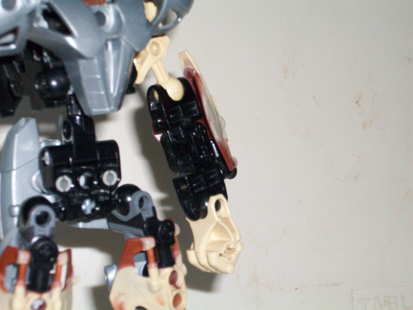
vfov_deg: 18.0
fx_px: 978
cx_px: 206
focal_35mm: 82
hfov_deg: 23.8
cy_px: 155
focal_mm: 13.7
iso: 200
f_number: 4.6
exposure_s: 1/250
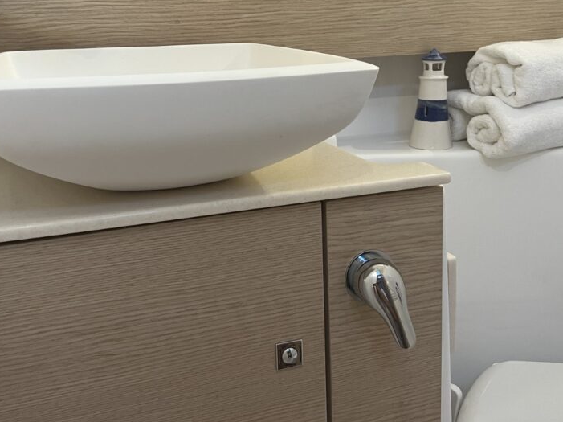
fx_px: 618
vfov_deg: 37.3
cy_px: 146
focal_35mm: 38
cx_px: 248
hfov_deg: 48.9
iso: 125
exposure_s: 1/82
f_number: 1.5
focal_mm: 5.7
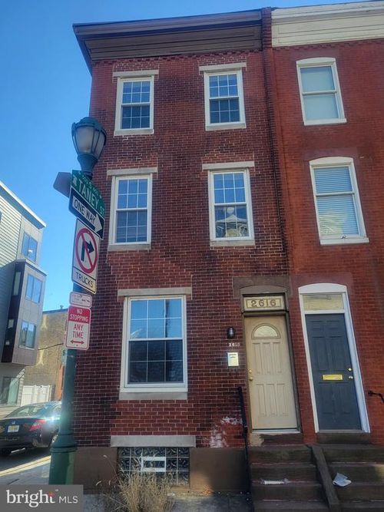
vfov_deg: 67.3
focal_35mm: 26
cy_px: 256
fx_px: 385
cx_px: 192
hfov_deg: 53.0
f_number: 1.8
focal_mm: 5.4
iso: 40
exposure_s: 1/786
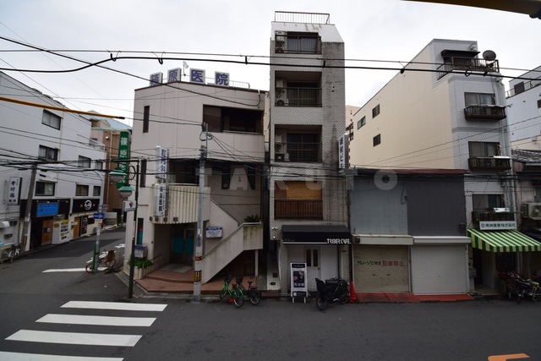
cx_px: 270
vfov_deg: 90.0
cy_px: 180
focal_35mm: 12
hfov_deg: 112.6
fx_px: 180
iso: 400
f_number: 11
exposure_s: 1/400
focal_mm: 8
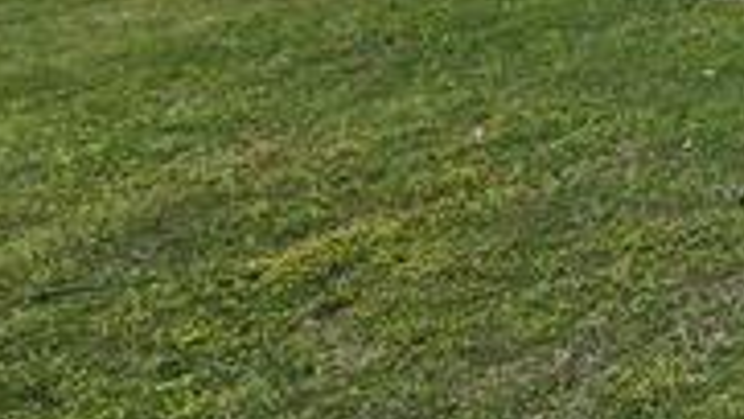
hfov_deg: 24.0
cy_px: -78
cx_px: 1274
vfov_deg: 22.2
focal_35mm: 50
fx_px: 987
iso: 50
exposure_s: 1/1148
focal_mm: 2.2
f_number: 2.2
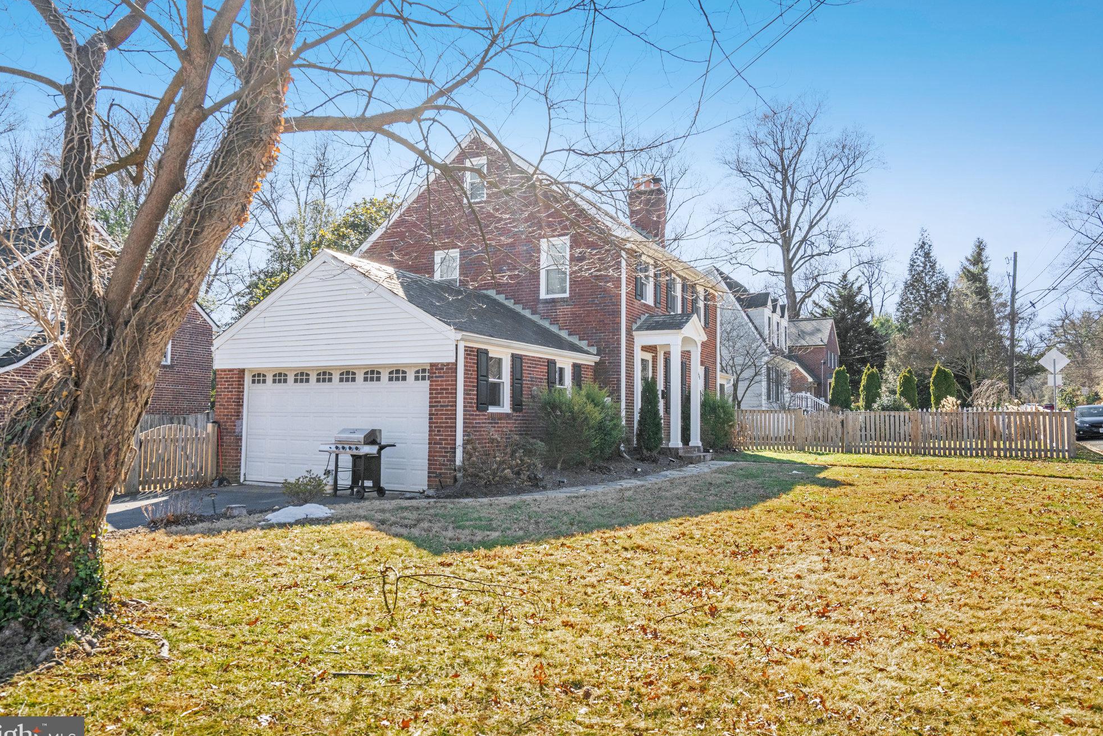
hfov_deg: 73.7
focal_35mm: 24
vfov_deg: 53.1
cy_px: 373
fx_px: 735
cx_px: 535
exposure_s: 1/1000
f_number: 8
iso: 1250
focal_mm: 23
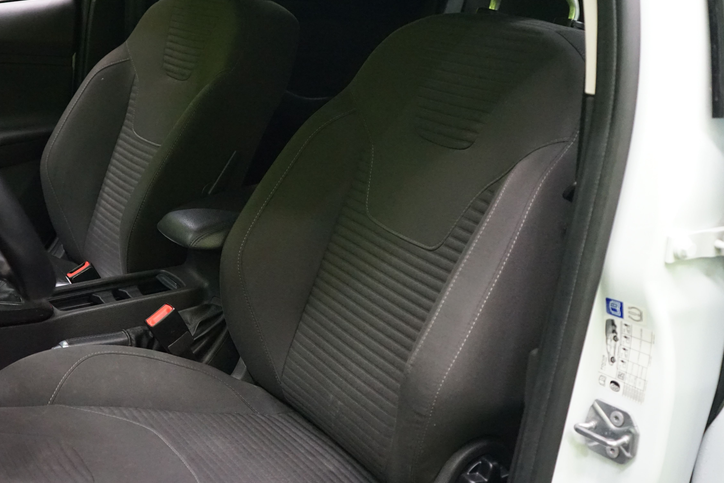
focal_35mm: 44
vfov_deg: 30.5
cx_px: 273
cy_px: 246
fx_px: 885
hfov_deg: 44.2
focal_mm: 33
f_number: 4
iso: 6400
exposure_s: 1/60
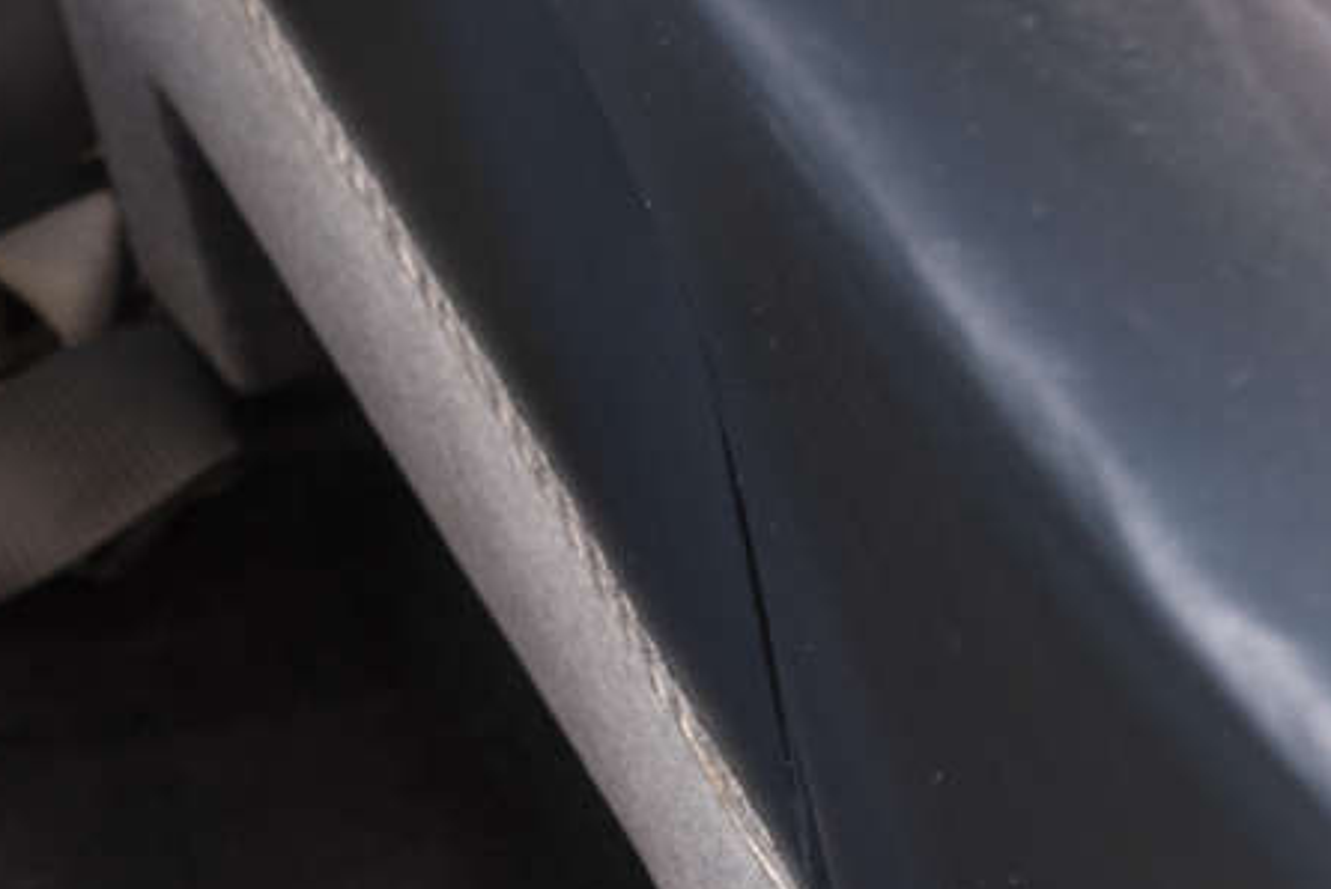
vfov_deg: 6.1
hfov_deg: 8.9
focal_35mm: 224
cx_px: -782
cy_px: 1392
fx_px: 8287
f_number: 7.1
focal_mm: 50
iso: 400
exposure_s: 1/1.67
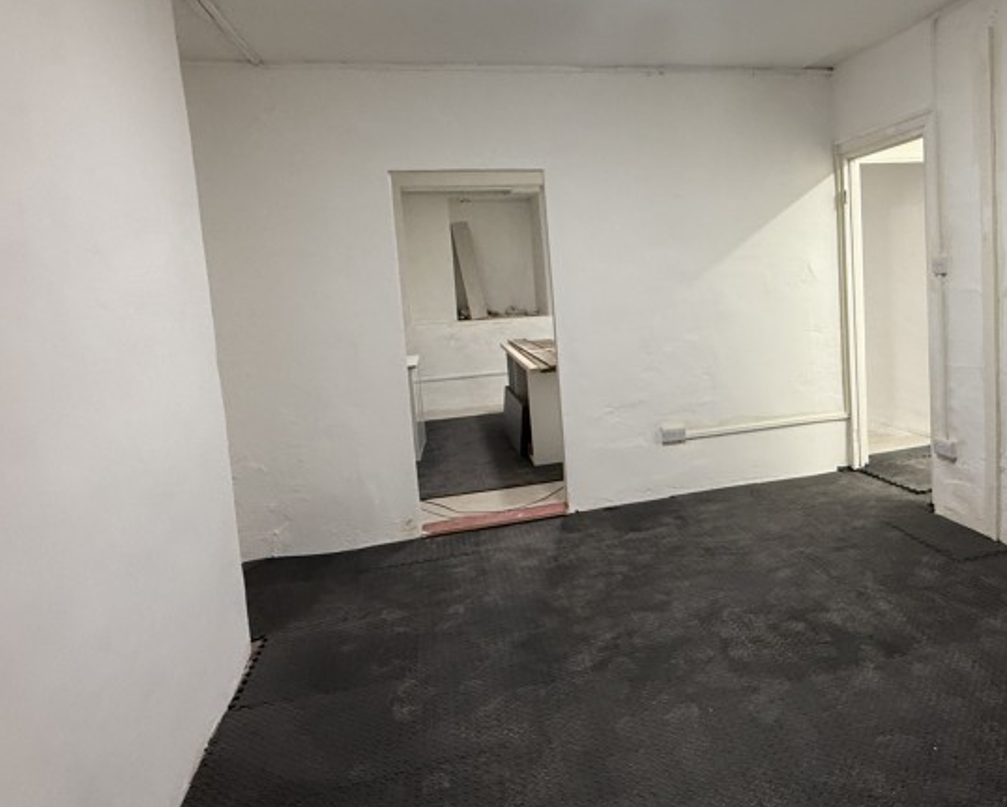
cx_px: 683
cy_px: 350
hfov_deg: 64.1
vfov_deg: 54.8
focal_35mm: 26
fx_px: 775
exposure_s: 1/100
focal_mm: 2.22
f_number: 2.2
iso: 320
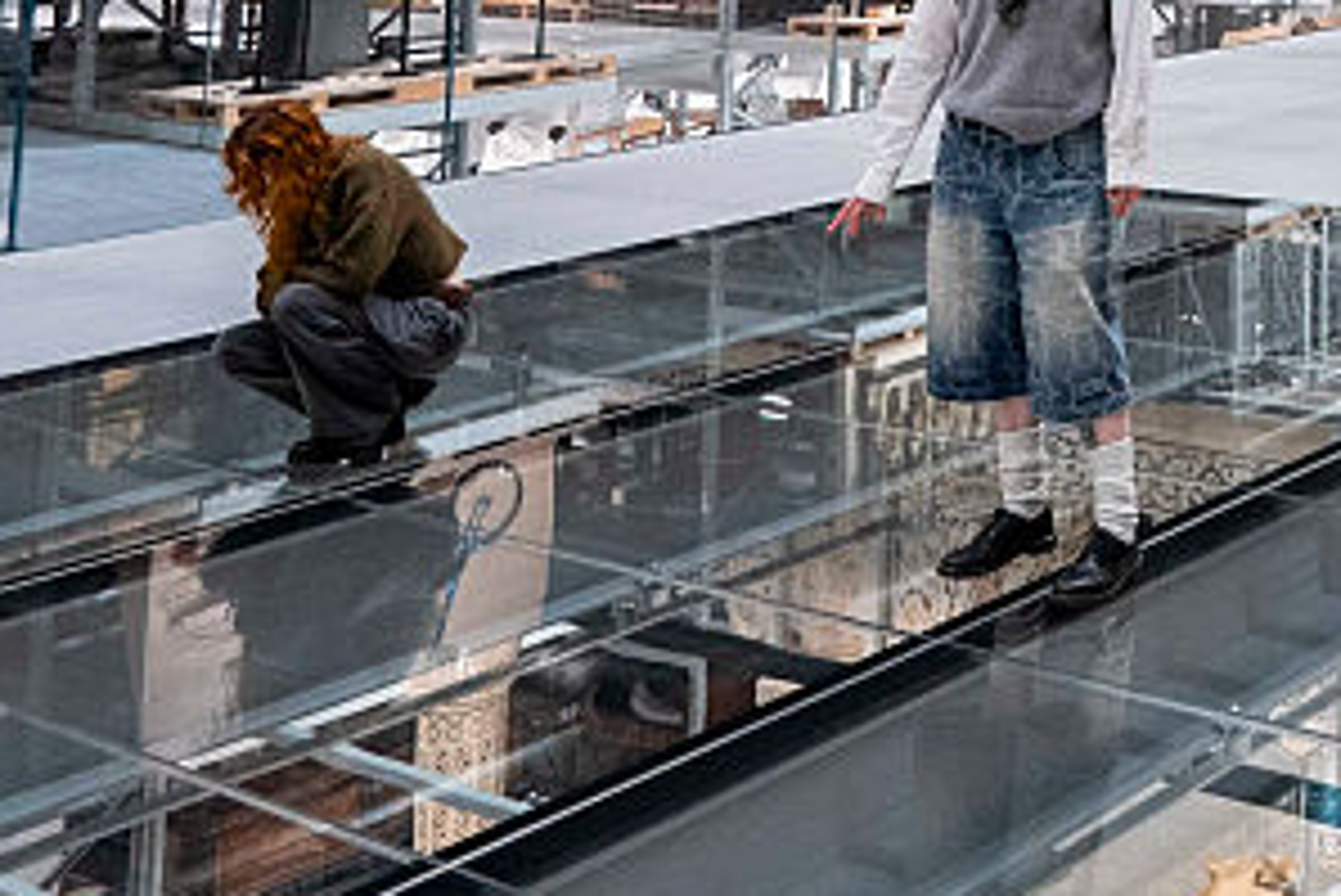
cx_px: 1678
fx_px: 2050
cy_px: -462
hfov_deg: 30.0
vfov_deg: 20.8
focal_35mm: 55
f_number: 4
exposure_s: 1/100
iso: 2500
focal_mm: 16
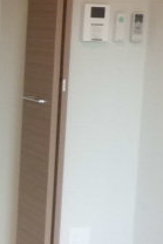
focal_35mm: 99
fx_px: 671
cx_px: -77
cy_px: 101
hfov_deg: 13.1
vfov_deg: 20.6
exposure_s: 1/80
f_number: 2.9
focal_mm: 5.5
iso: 200
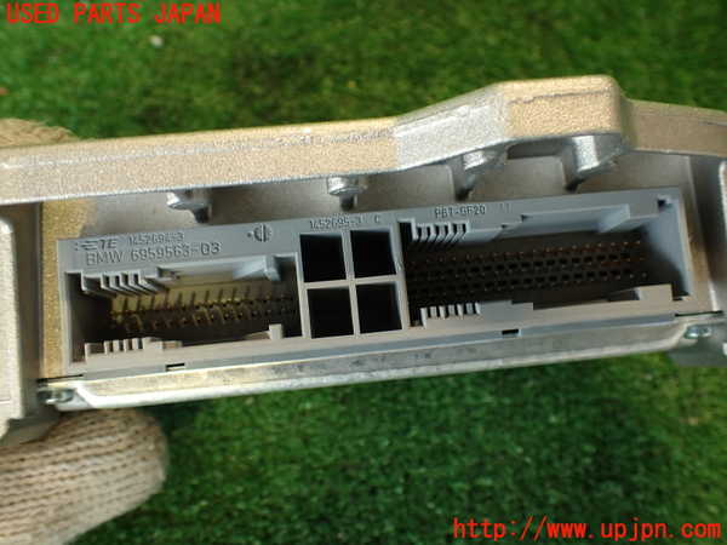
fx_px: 672
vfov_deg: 44.2
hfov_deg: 56.8
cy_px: 272
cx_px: 364
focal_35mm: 32
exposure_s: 1/40
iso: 200
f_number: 2.4
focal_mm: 5.79
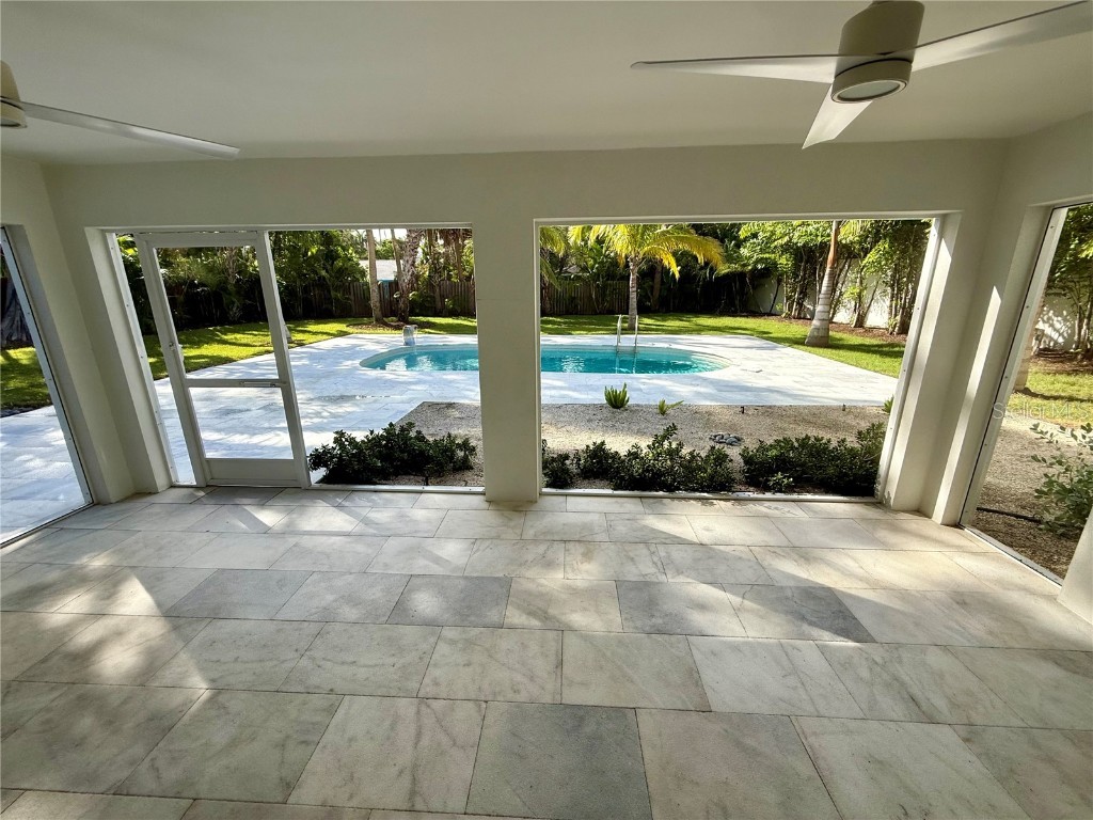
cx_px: 546
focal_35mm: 14
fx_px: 442
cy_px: 410
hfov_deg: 102.1
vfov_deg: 85.7
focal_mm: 2.22
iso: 64
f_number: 2.2
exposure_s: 1/549
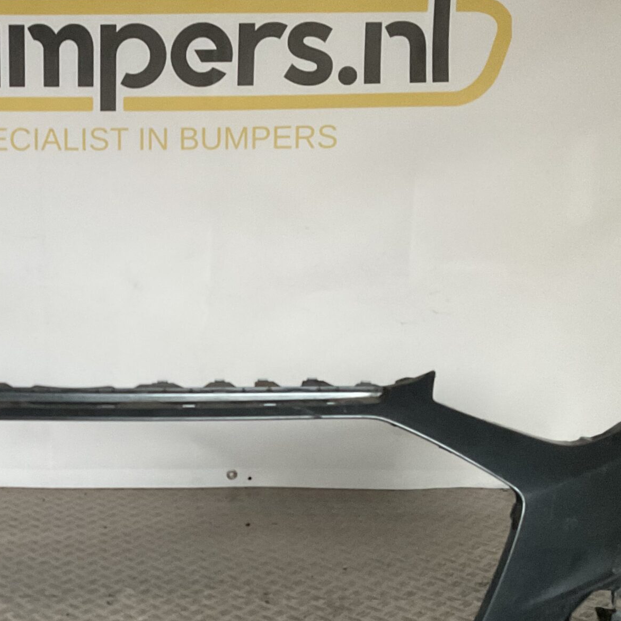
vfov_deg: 30.4
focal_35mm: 56
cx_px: 78
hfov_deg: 29.5
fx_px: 1137
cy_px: 396
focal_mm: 3
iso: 200
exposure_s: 1/50
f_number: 1.8
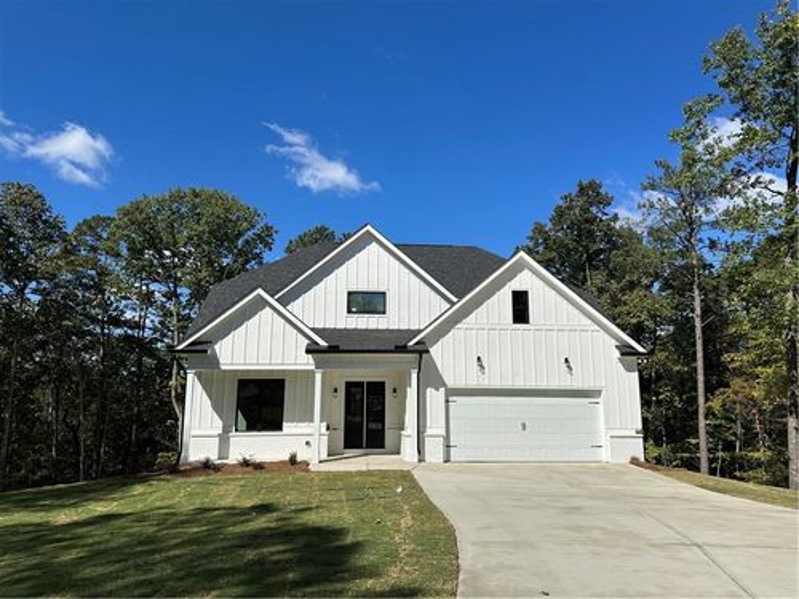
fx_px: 554
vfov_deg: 56.8
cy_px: 300
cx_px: 400
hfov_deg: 71.6
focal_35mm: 24
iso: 80
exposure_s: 1/8929
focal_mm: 6.86
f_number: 1.78
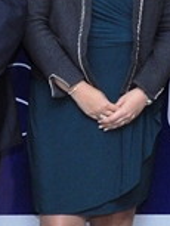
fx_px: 1184
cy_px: 86
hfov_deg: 8.1
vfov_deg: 10.9
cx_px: -34
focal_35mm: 181
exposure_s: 1/125
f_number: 4.5
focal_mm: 24
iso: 640
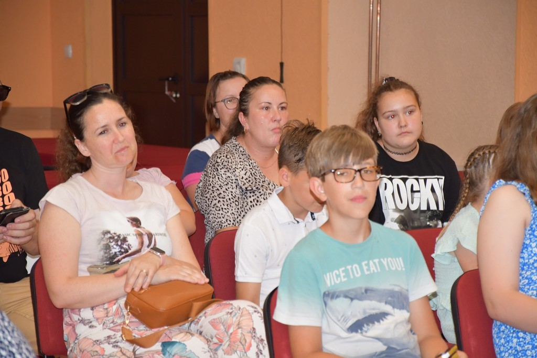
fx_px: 2506
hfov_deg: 12.2
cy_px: 179
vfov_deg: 8.2
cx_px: 268
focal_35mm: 168
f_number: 5.6
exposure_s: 1/60
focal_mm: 112
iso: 1400
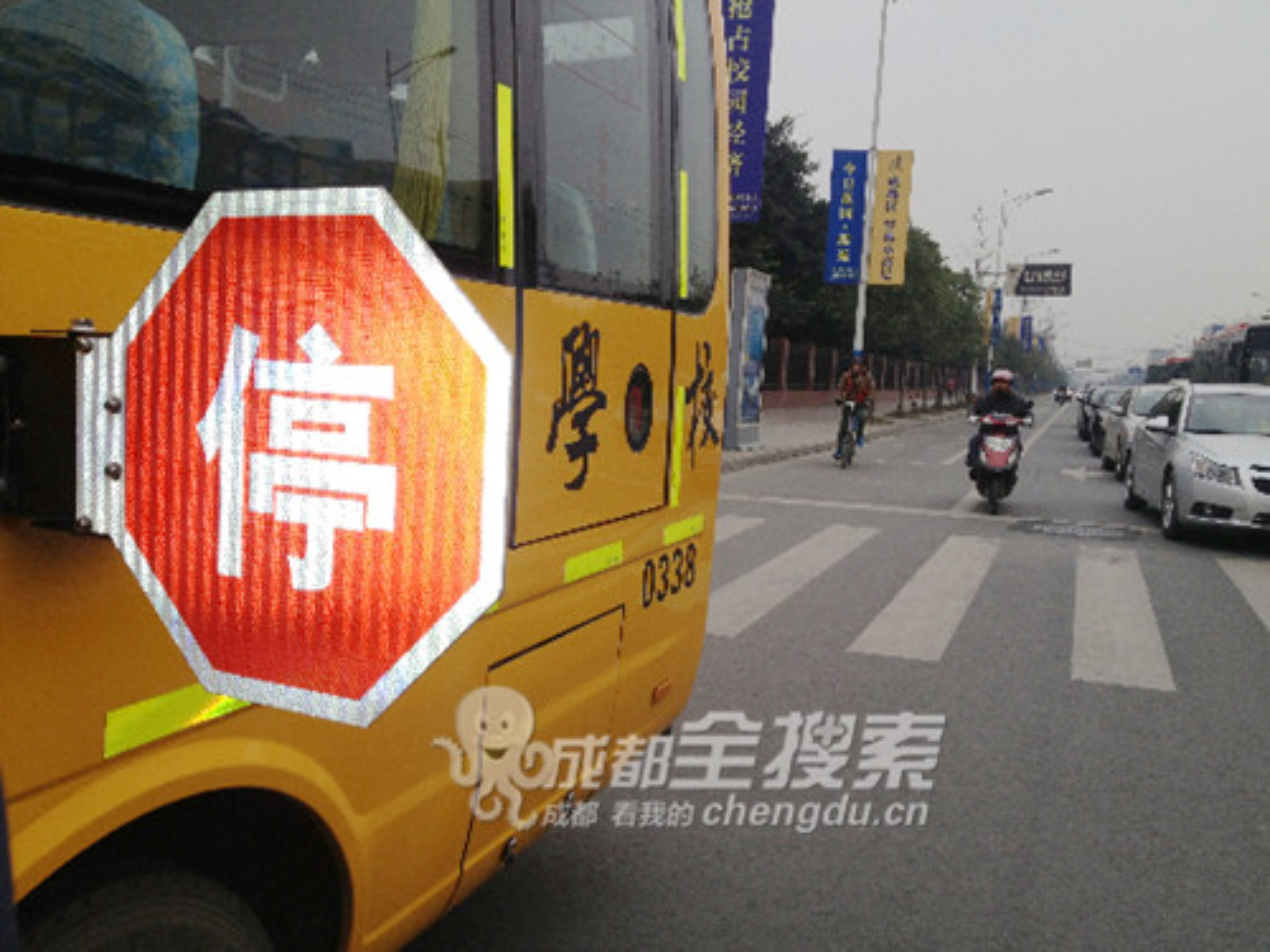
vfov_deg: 40.7
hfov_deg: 52.6
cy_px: 476
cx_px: 635
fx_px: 1284
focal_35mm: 35
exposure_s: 1/614
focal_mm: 4.28
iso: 50
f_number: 2.4
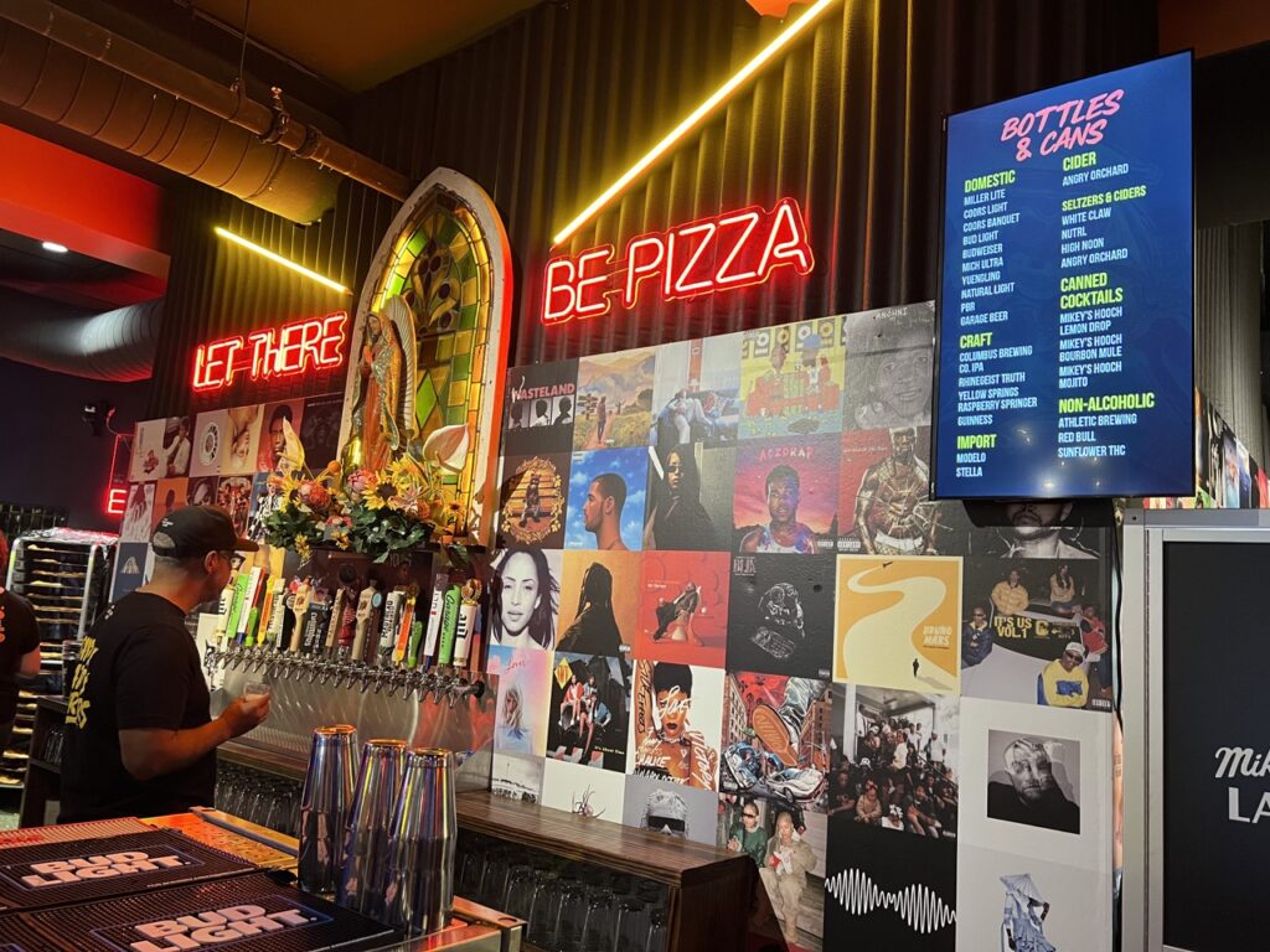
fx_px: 954
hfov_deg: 67.3
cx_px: 635
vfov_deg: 53.1
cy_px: 476
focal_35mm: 26
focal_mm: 5.7
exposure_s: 1/60
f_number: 1.5
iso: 320
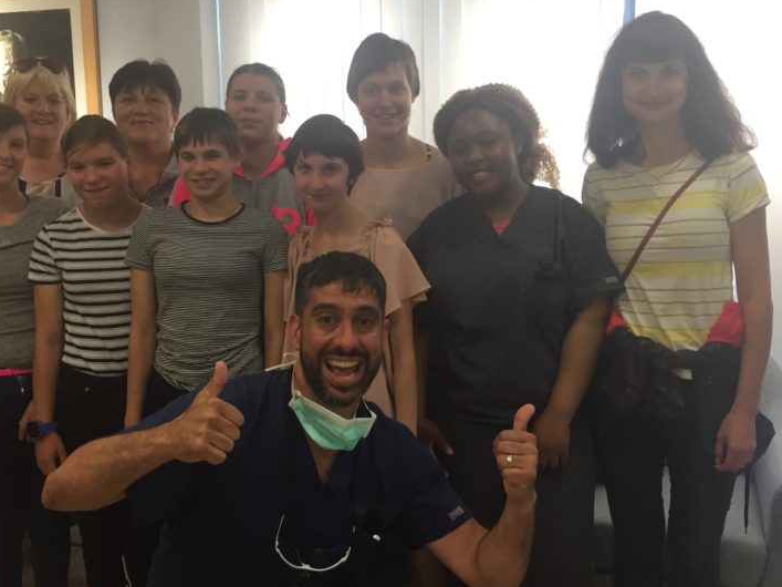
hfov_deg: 44.7
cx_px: 350
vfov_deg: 34.3
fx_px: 949
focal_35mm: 42
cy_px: 261
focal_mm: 4.15
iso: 50
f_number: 2.2
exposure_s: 1/33
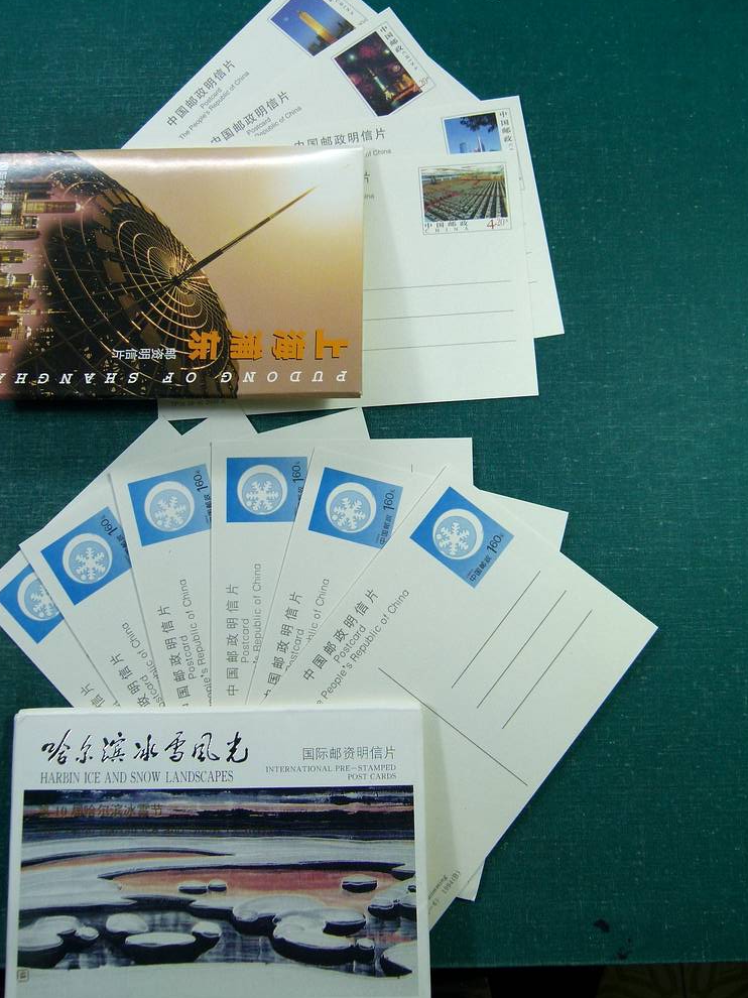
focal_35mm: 30
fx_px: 865
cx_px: 371
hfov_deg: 46.8
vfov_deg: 60.0
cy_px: 487
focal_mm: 5.2
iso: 100
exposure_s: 1/125
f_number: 3.6
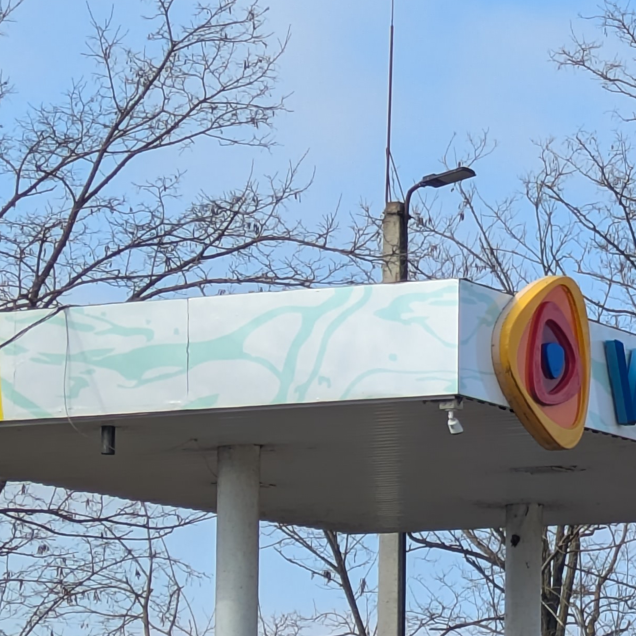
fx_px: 3555
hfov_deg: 9.9
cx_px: 999
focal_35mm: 171
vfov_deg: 10.1
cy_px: 631
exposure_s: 1/1499
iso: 50
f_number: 1.89
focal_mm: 5.43
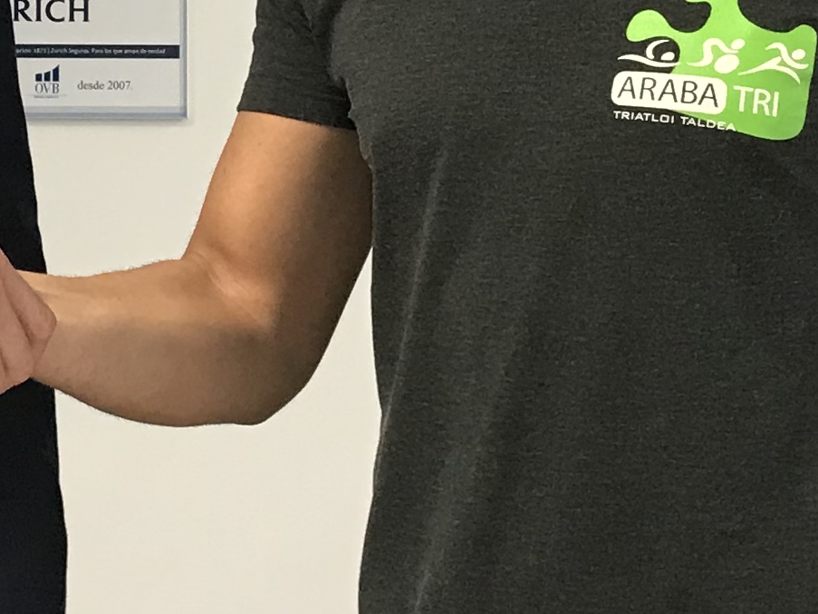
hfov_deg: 15.6
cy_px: -45
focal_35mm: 125
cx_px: 91
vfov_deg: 11.7
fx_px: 2953
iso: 40
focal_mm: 3.99
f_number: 1.8
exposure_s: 1/17
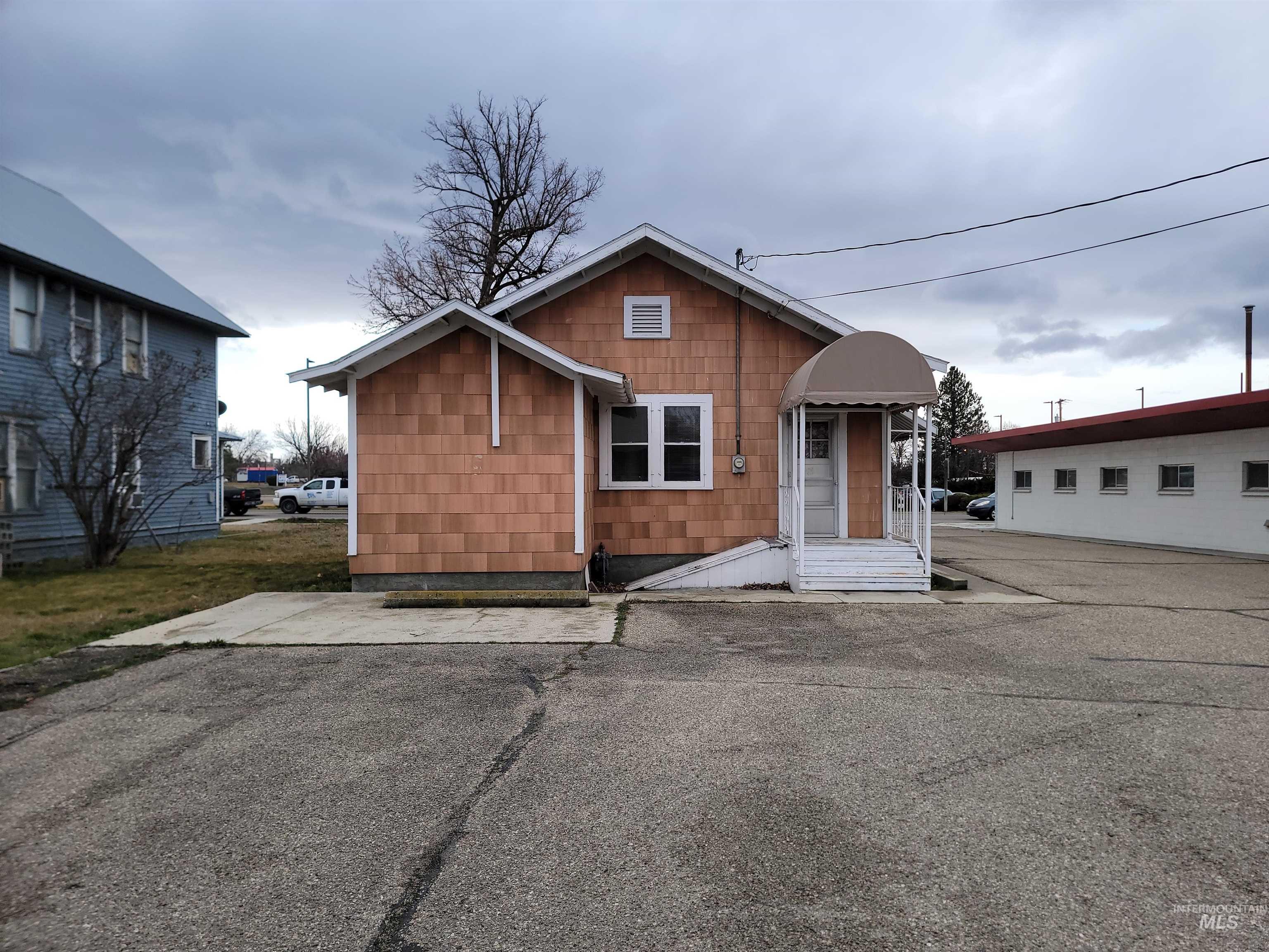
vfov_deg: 56.8
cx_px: 634
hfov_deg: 71.6
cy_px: 476
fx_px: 880
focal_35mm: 24
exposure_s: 1/505
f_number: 1.8
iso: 16
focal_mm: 6.7
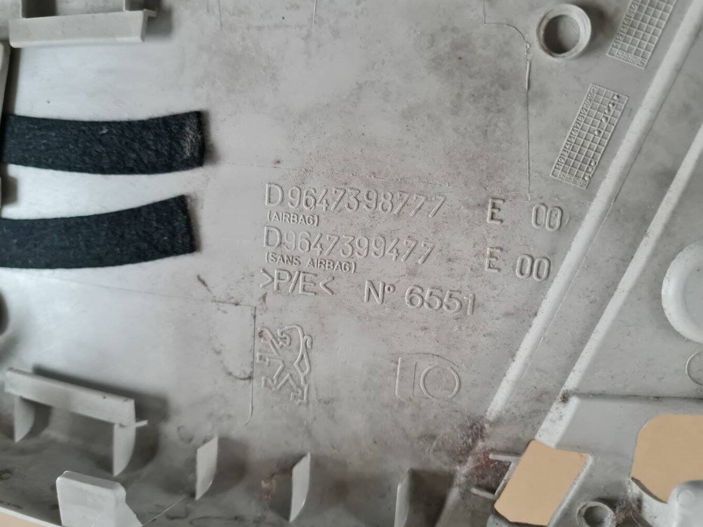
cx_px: 362
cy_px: 255
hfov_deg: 65.3
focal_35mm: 27
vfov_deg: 51.3
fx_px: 548
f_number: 1.8
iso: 400
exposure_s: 1/50
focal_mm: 5.4
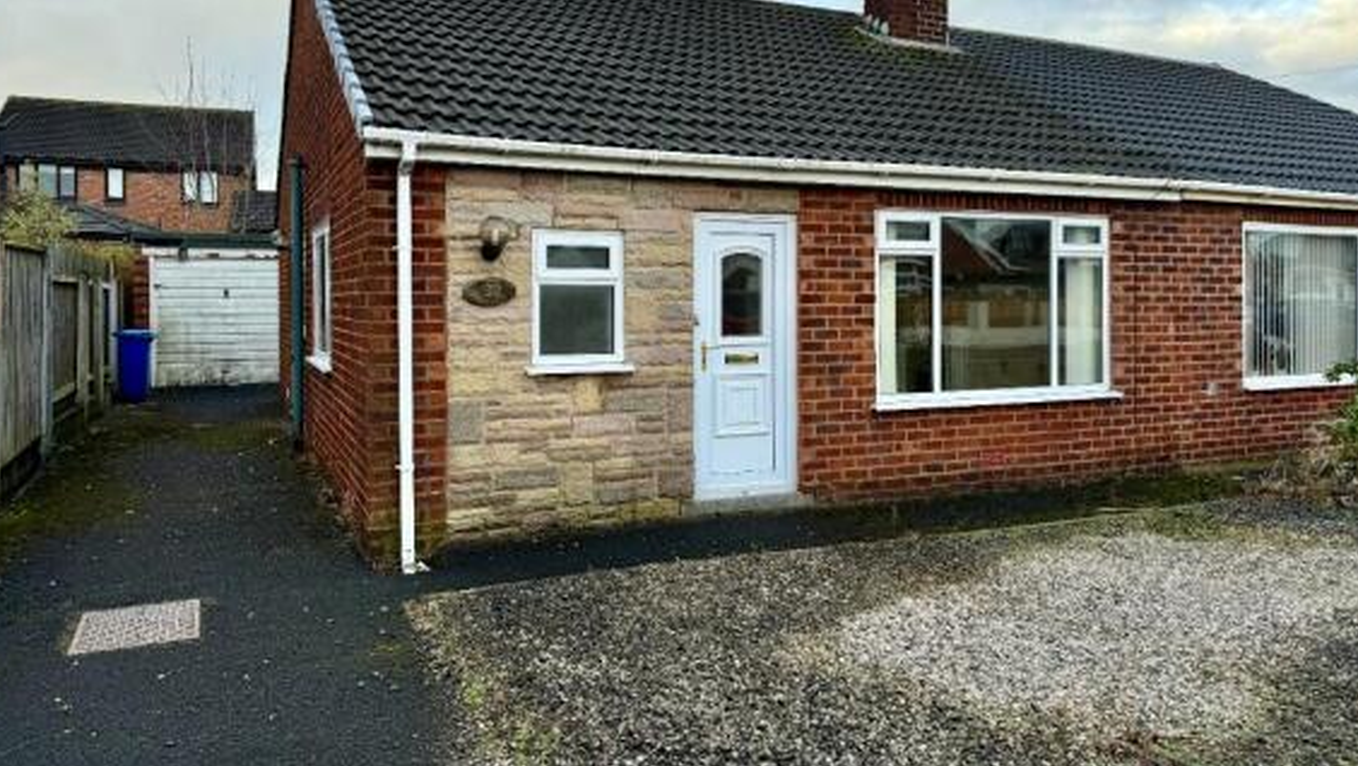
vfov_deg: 42.7
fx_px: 973
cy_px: 293
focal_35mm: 27
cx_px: 671
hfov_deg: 69.8
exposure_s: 1/499
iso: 80
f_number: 1.78
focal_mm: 6.76
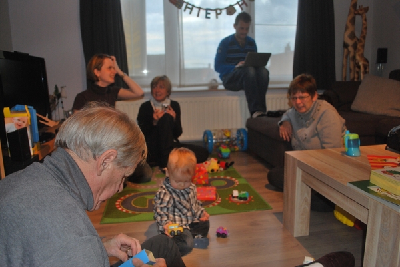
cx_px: 200
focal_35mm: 27
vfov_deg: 48.0
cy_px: 134
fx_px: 300
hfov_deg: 67.3
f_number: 3.5
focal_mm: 18
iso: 200
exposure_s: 1/60
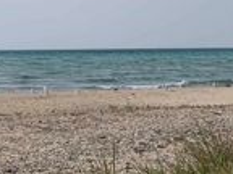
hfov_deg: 20.8
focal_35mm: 90
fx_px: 606
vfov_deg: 16.4
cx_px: -18
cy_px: 96
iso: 25
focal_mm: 4.25
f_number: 1.8
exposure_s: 1/5714
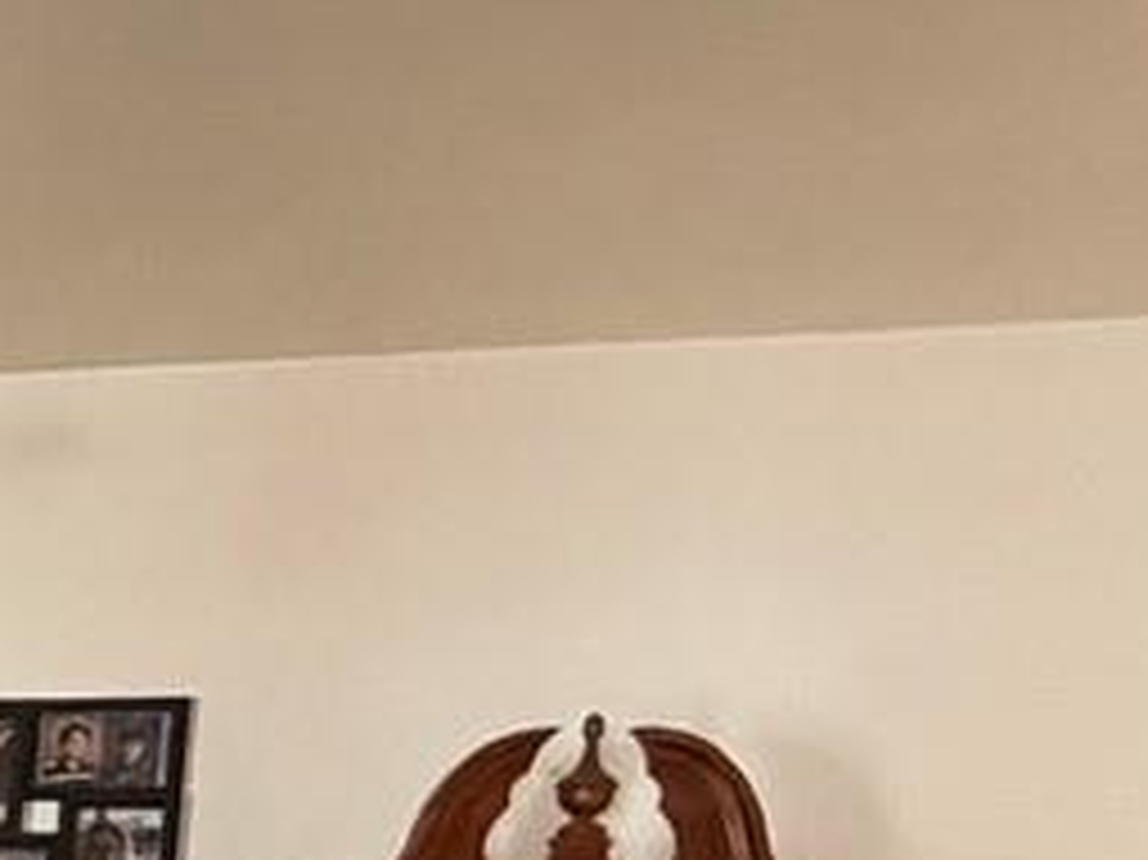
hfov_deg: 13.9
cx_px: -1742
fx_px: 2917
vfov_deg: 15.6
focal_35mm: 88
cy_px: 1252
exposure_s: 1/60
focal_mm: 2.22
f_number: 2.2
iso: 800
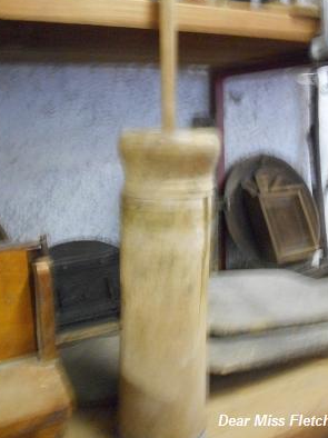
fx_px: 443
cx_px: 163
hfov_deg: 40.7
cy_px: 195
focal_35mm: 35
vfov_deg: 52.5
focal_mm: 5.2
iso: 800
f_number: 4
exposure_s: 1/4
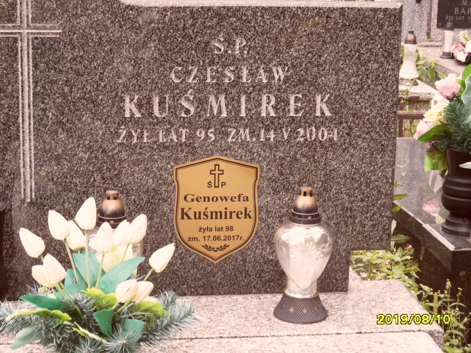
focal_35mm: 80
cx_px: 236
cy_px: 176
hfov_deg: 24.4
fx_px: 1089
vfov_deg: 18.4
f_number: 4.2
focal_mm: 13.2
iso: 100
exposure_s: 1/60
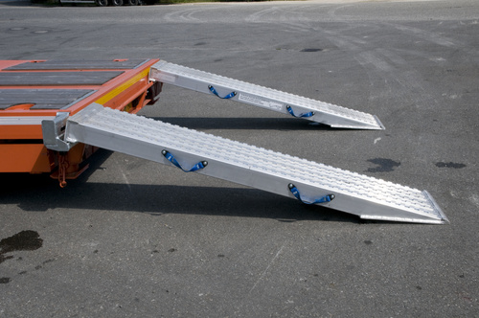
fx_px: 518
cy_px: 159
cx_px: 240
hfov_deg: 49.6
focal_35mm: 39
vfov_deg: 34.1
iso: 200
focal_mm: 26
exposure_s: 1/160
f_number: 14
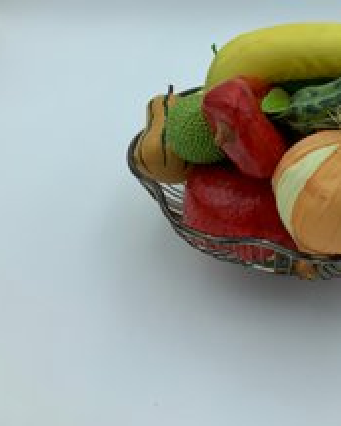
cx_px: 297
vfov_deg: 41.1
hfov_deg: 32.1
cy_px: 186
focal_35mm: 45
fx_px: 567
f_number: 1.8
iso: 16
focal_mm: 3
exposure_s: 1/454
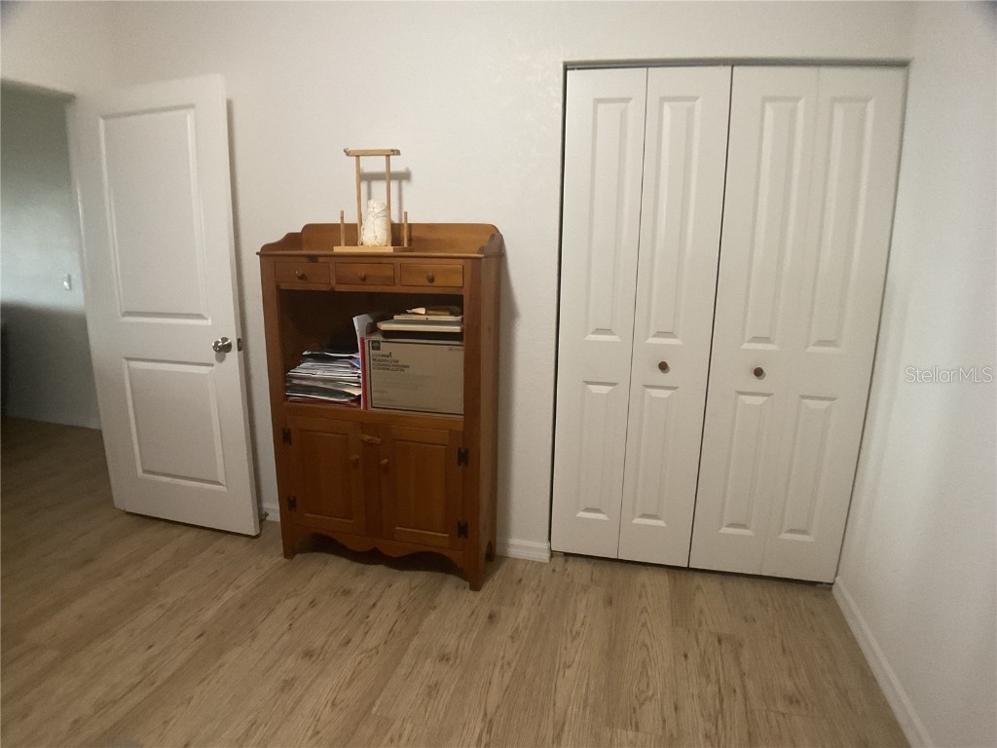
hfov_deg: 61.7
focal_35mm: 29
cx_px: 498
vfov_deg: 48.2
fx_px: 835
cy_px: 374
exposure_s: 1/30
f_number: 1.8
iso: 320
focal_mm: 3
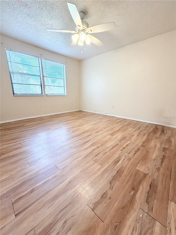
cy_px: 118
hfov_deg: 85.7
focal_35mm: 14
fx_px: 95
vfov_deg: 102.1
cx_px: 88
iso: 125
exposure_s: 1/120
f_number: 2.2
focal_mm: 2.22
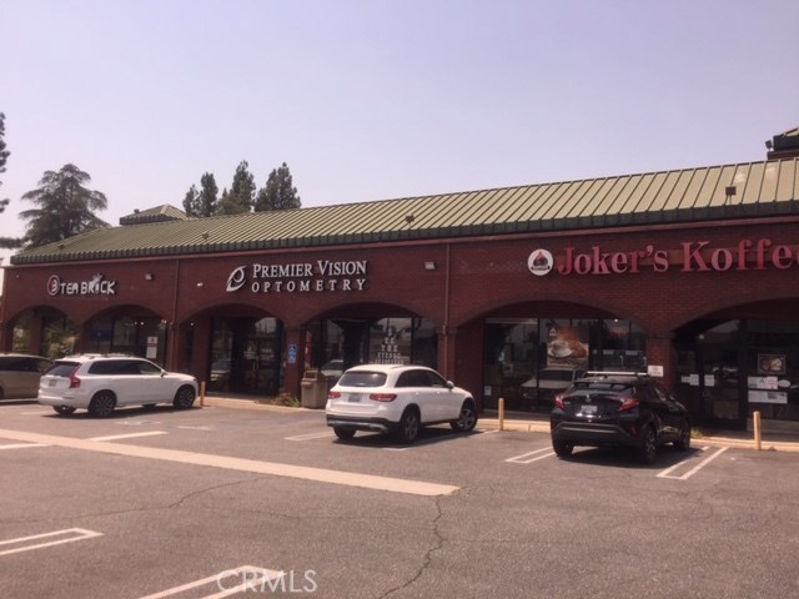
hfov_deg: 61.7
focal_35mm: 29
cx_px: 400
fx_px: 669
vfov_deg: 48.2
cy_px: 300
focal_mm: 4.15
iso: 32
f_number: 2.2
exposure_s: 1/1883
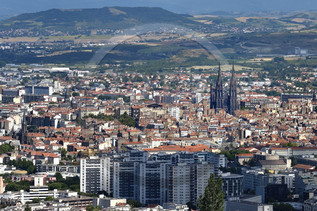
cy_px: 106
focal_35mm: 180
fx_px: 1585
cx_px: 158
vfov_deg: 7.6
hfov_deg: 11.4
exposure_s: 1/500
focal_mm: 180
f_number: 9
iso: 200
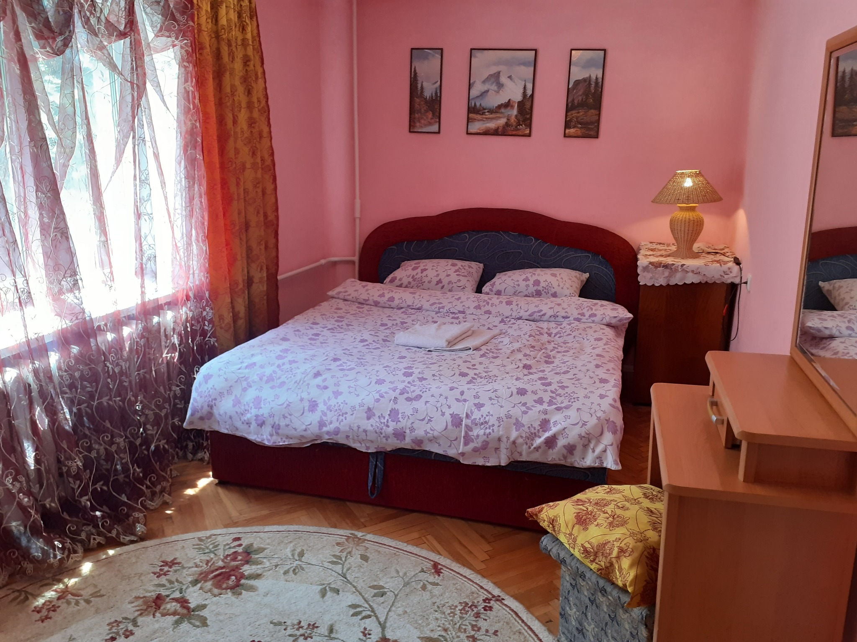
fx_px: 668
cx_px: 428
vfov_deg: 51.4
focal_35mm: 27
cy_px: 321
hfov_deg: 65.3
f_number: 1.9
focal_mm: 3.6
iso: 80
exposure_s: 1/50
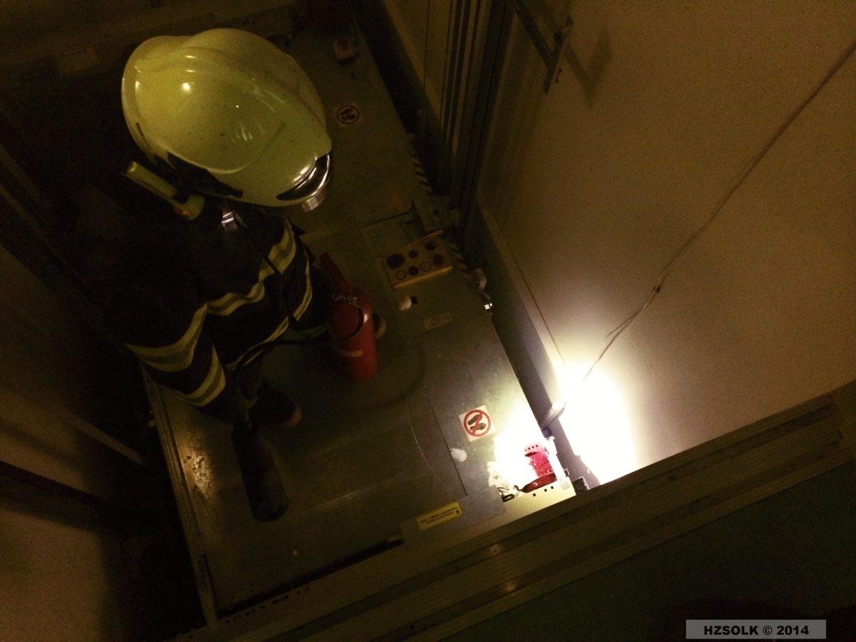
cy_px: 321
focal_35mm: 30
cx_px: 428
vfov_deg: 46.8
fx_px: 742
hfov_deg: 60.0
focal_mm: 4.12
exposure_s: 1/15
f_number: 2.2
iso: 400
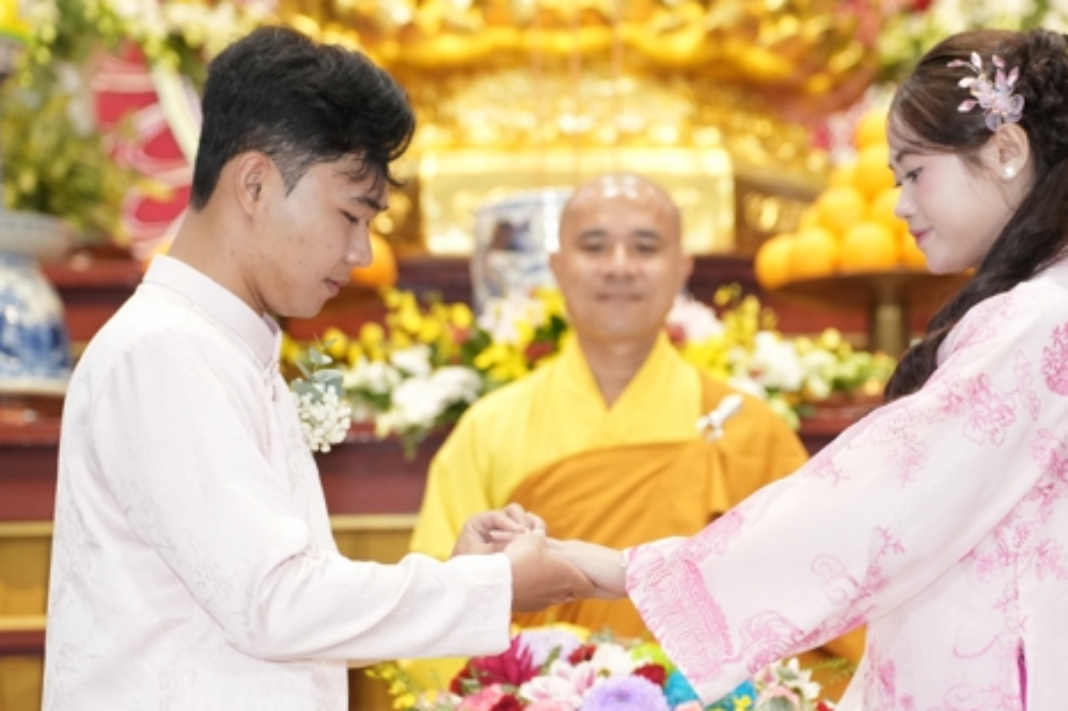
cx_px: 621
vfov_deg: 10.2
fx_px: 3972
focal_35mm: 134
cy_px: 398
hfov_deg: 15.3
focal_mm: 96
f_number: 2.8
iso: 2000
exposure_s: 1/250
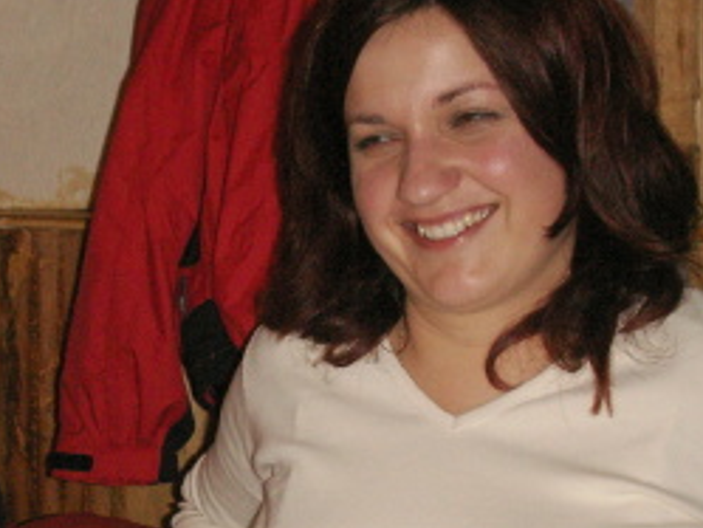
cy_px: 426
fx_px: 1930
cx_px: 147
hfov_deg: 20.4
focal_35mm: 95
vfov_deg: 15.5
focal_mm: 7.7
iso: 160
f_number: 3.5
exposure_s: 1/40
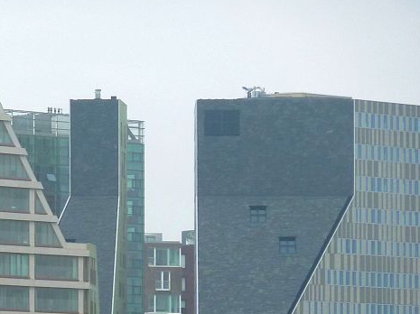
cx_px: 26
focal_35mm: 496
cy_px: 293
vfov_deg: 3.0
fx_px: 6013
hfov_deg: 4.0
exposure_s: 1/250
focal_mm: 37
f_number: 4.6
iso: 80
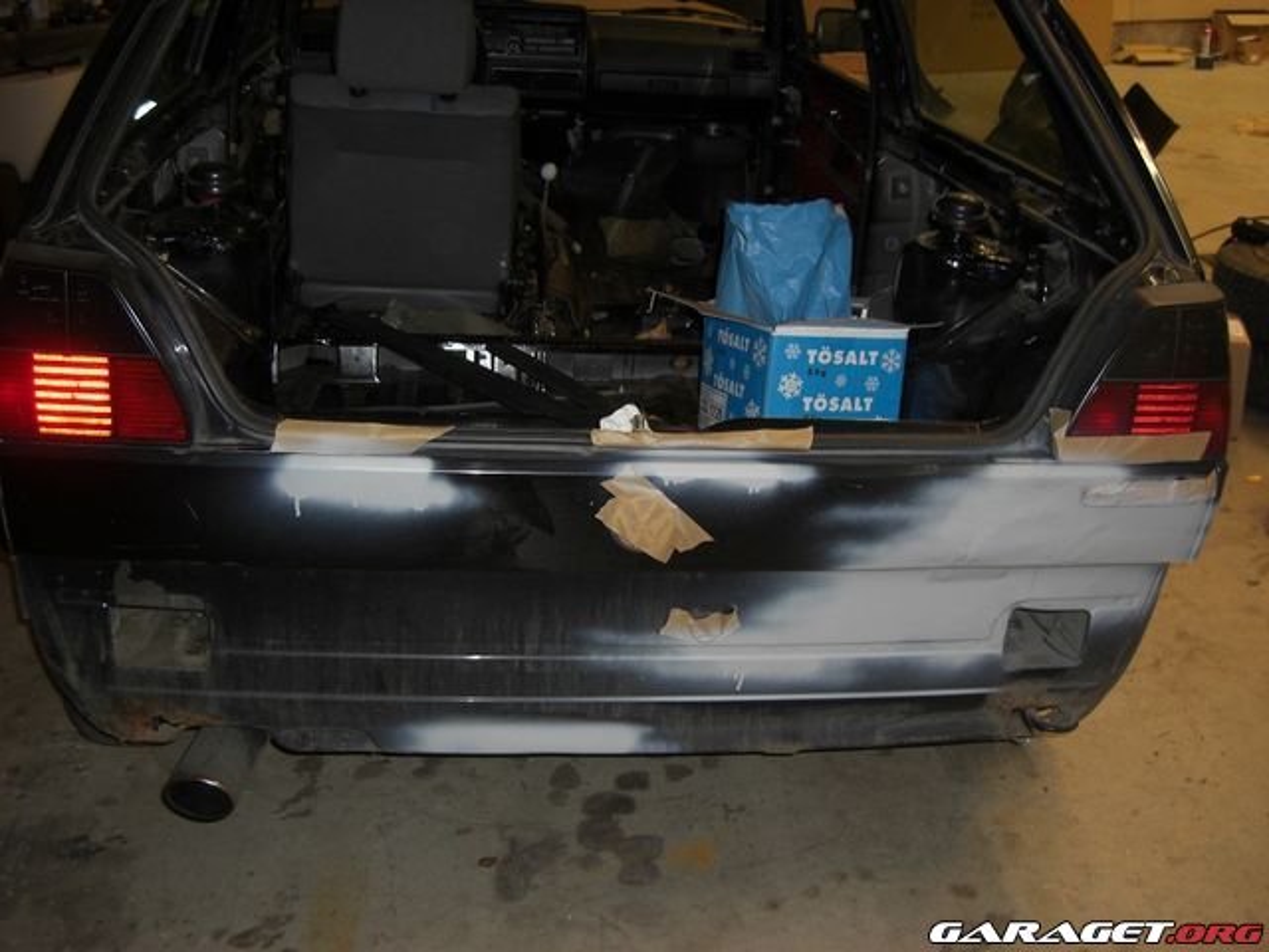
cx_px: 634
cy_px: 476
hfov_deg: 49.0
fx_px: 1393
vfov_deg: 37.7
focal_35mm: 38
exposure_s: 1/30
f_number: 2.8
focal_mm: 7.9
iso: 100
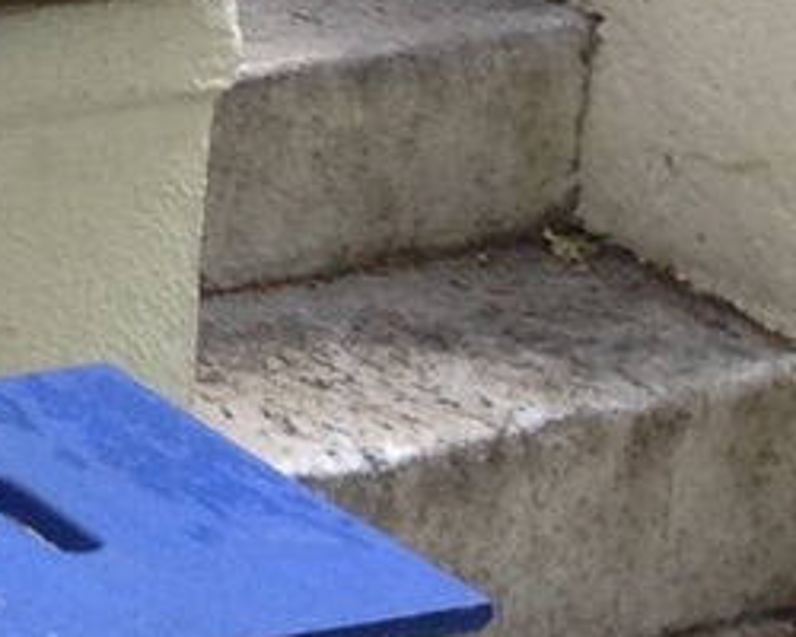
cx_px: -860
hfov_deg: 8.3
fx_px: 5159
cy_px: -761
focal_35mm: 219
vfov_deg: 6.8
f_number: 2.4
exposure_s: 1/120
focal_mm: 4.28
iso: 50
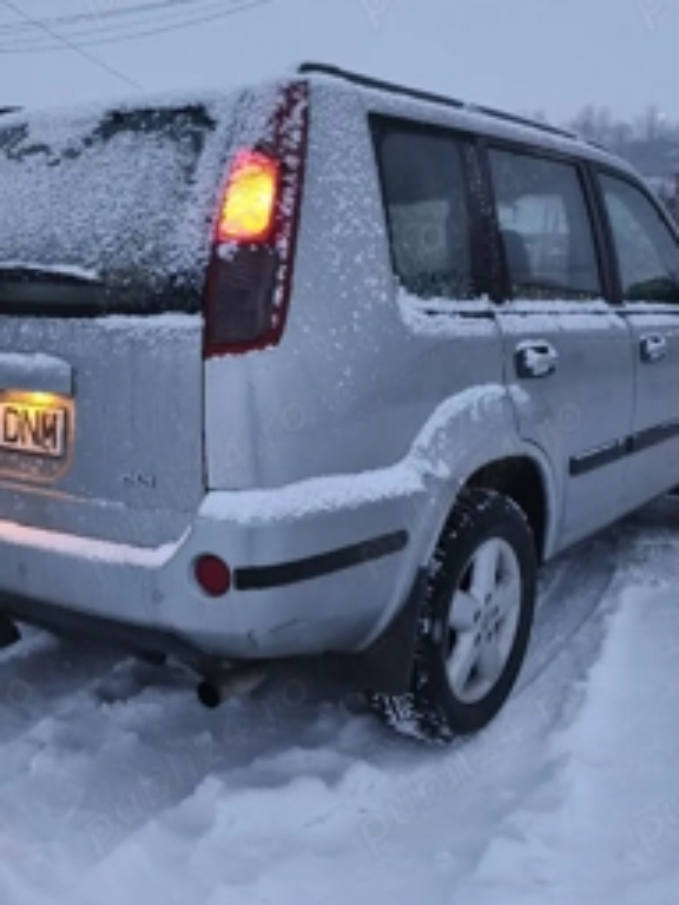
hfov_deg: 39.5
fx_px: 942
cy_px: 527
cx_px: 265
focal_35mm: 36
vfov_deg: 51.1
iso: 1000
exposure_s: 1/33.3
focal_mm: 6.14
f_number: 1.65
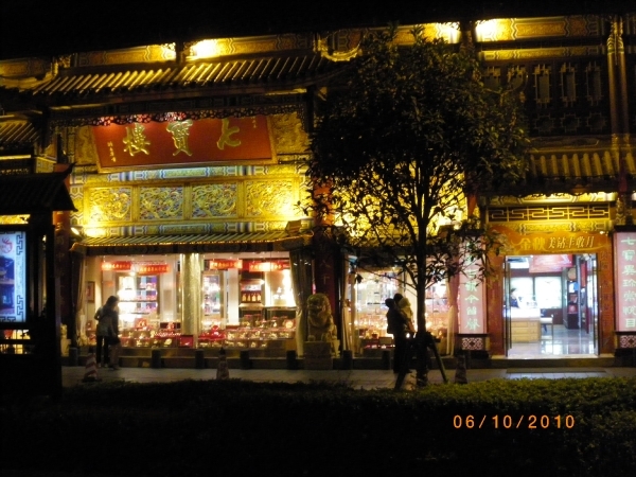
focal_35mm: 51
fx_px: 937
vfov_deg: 28.6
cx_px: 318
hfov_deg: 37.5
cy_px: 238
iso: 800
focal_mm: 9
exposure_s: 1/30
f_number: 4.4
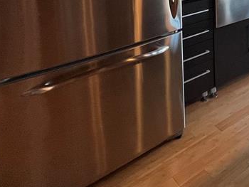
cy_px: -58
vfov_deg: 29.9
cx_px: 298
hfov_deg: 37.3
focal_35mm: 38
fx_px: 274
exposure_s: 1/120
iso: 125
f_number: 1.8
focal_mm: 1.57
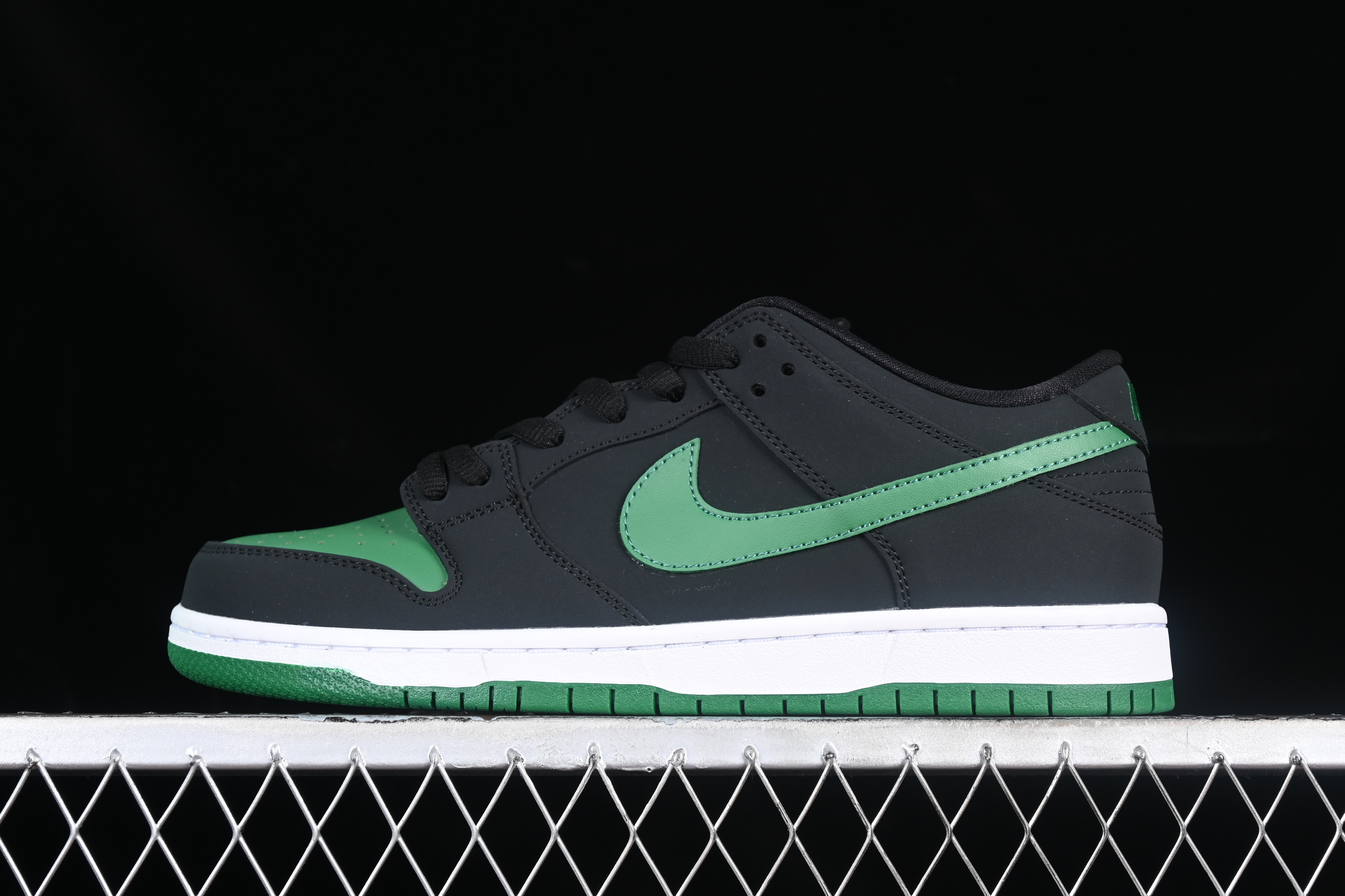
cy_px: 448
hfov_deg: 27.0
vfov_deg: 18.2
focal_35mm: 75
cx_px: 672
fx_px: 2802
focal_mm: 50
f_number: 6.3
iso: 160
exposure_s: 1/60
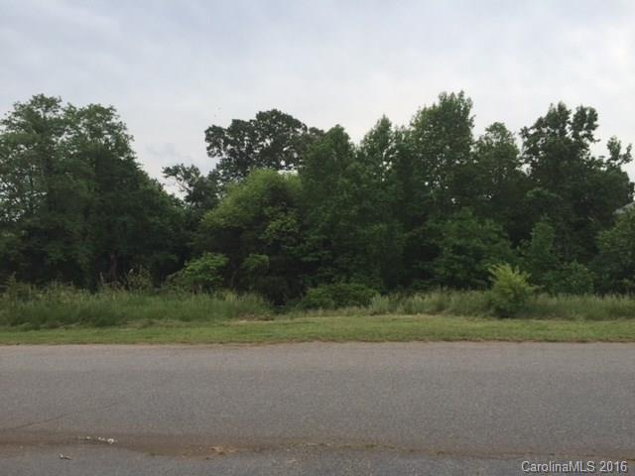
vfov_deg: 48.2
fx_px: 532
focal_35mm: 29
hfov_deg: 61.7
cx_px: 318
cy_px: 238
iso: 32
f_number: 2.2
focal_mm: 4.15
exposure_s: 1/1199
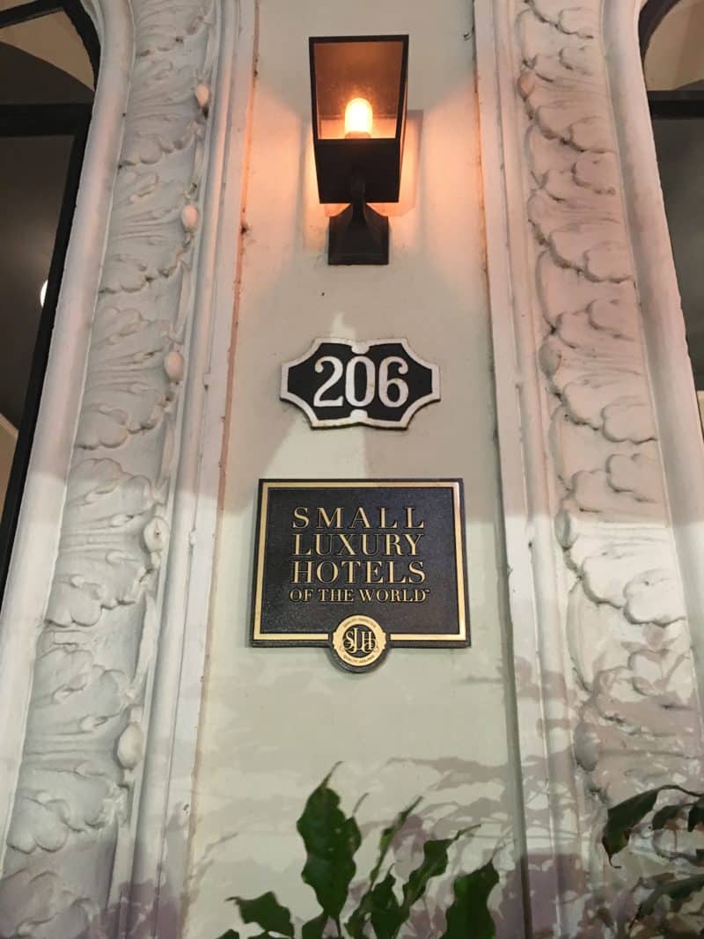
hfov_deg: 48.2
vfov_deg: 61.7
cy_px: 470
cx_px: 352
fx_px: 787
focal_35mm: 29
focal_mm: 4.15
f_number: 2.2
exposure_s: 1/15
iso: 250
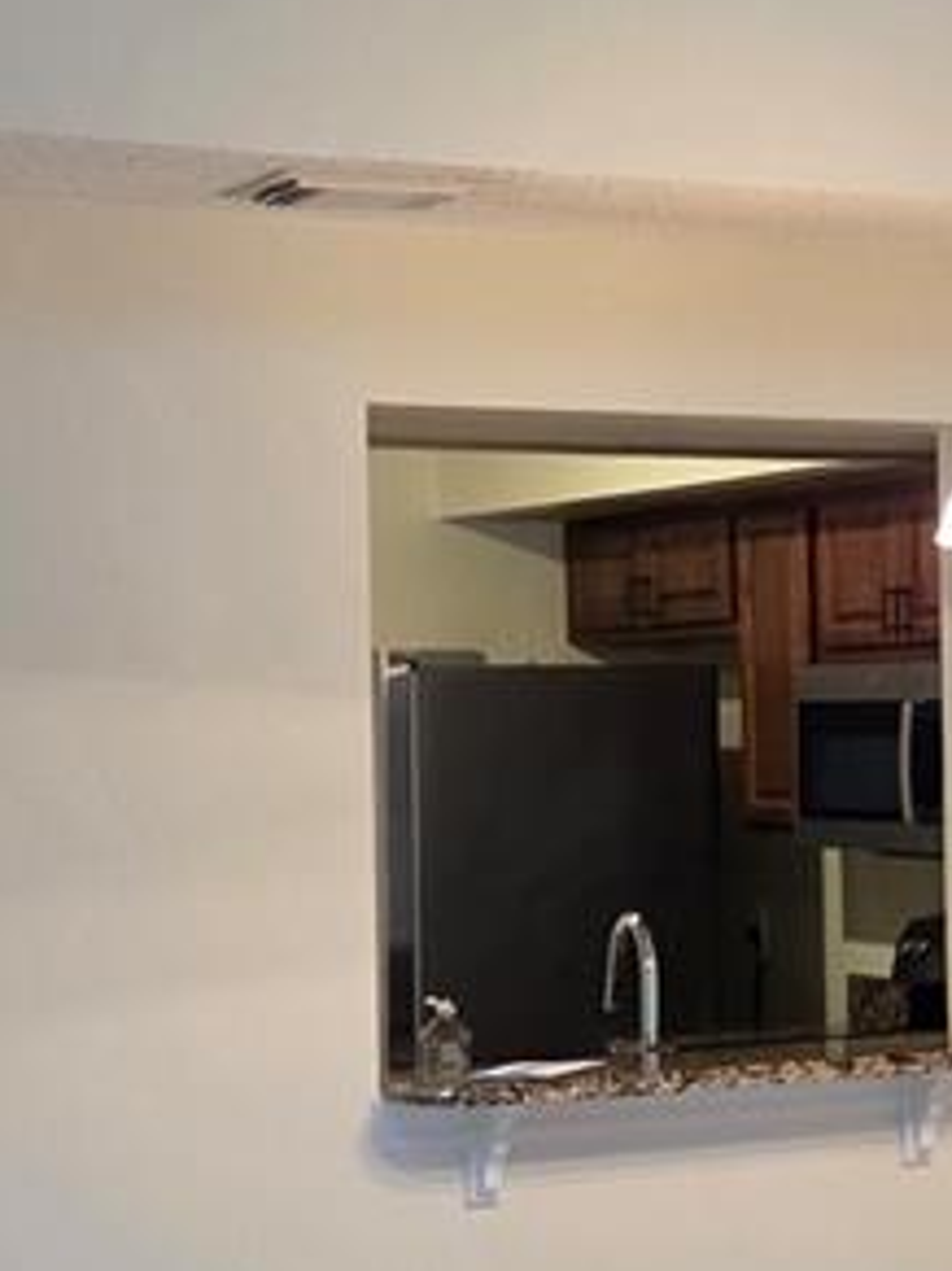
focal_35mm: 95
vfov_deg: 20.6
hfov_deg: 15.2
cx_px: 1044
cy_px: 734
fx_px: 3486
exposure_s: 1/120
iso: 640
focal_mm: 5.4
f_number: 1.8
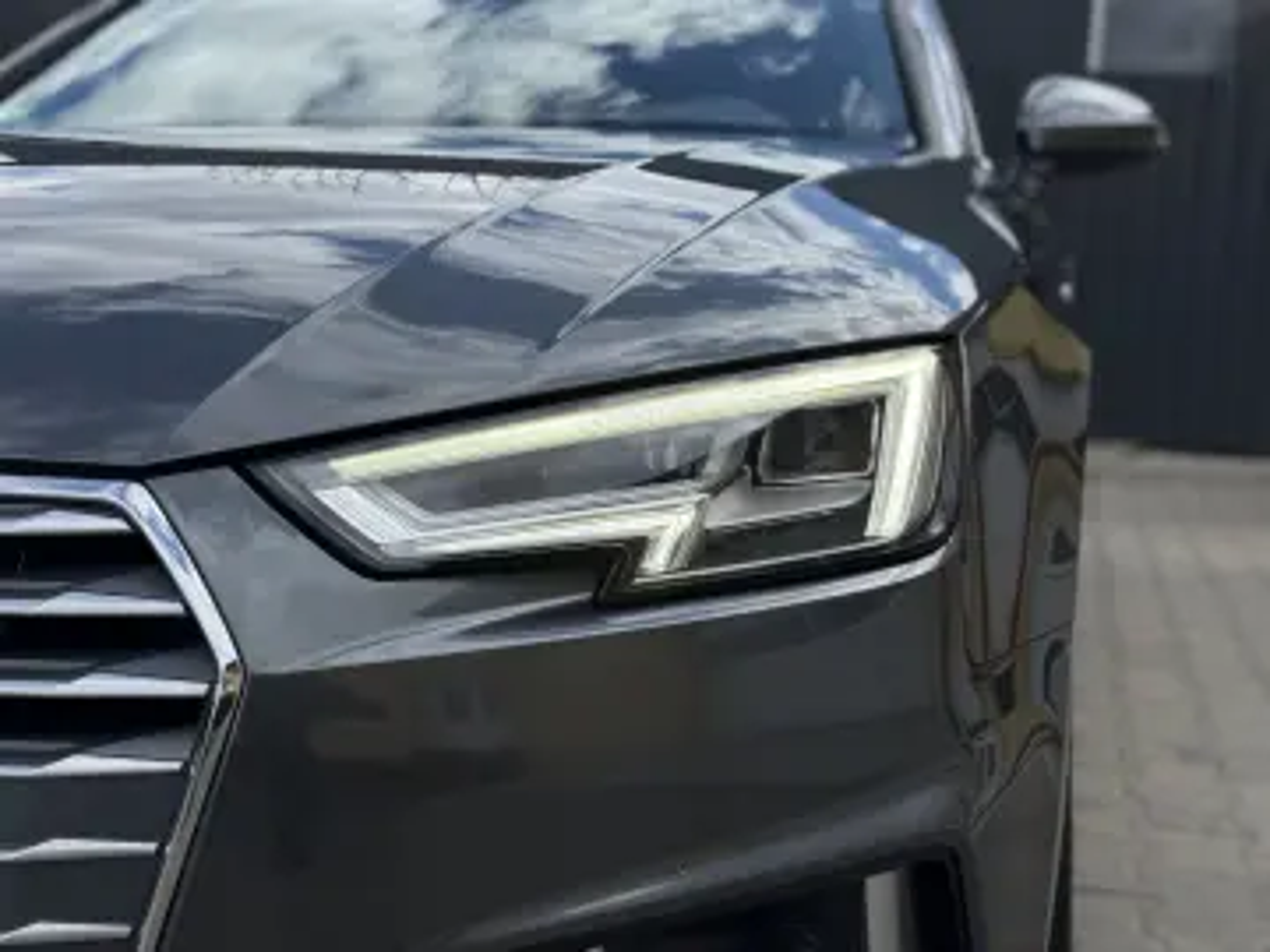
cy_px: 476
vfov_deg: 30.3
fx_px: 1761
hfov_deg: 39.7
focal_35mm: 48
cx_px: 635
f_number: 1.78
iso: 64
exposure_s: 1/4587
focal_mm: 6.76
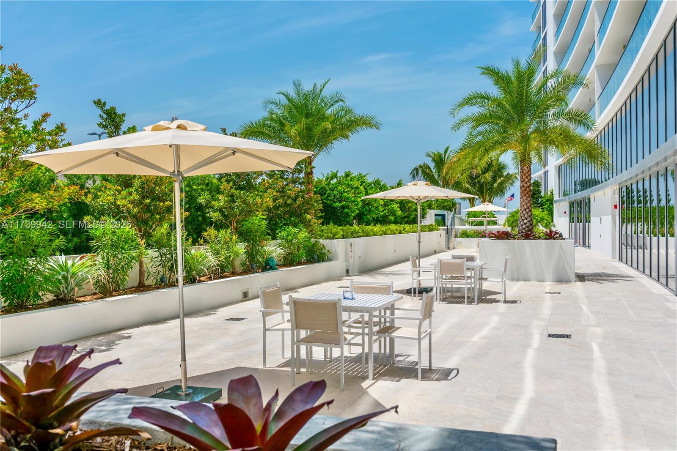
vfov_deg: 38.9
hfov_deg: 55.8
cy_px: 226
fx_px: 639
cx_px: 338
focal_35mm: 34
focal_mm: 34
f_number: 8
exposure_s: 1/800
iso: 160
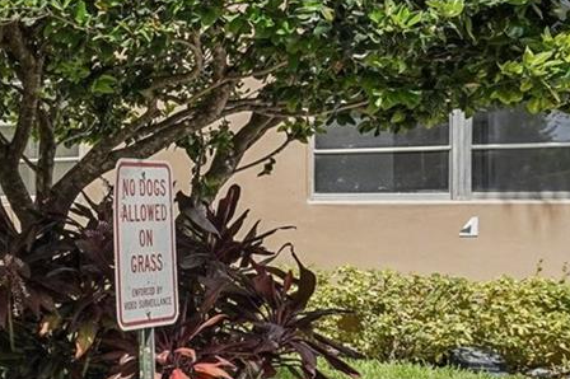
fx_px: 791
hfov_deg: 23.5
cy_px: 216
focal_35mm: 50
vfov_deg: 26.9
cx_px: -416
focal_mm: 14
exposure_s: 1/1250
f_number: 6.3
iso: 400
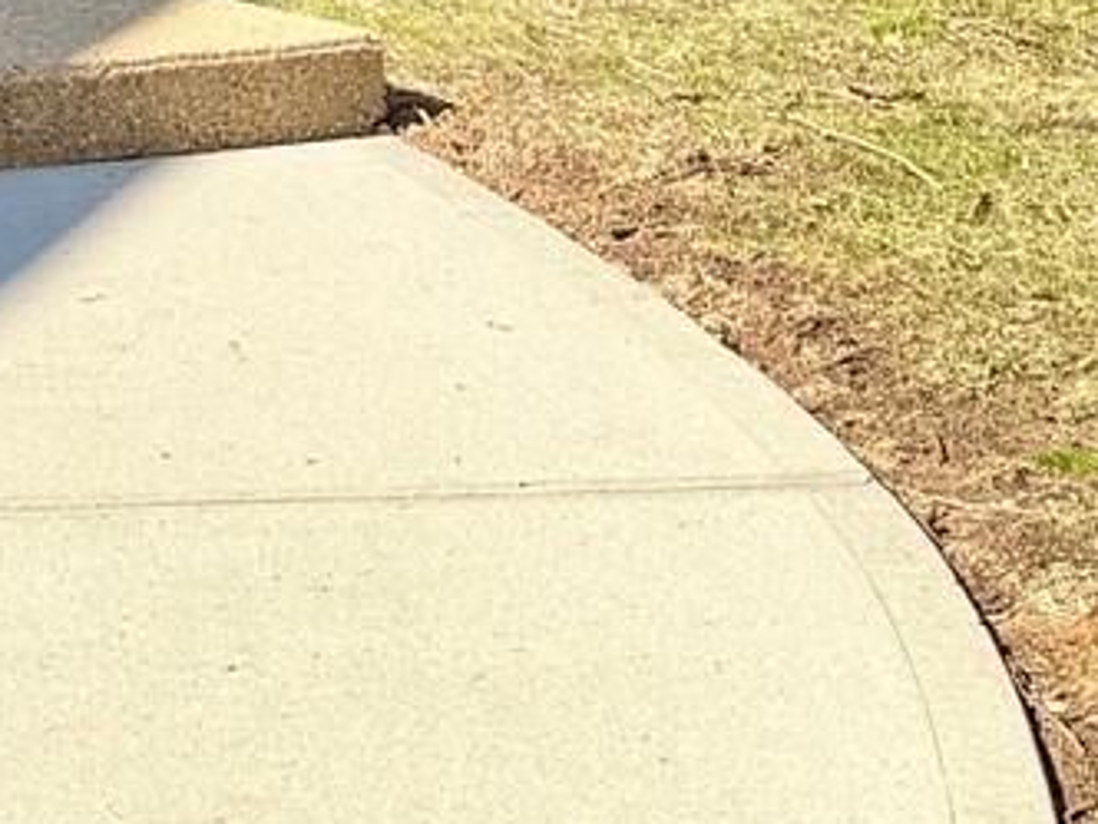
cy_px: -1254
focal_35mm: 148
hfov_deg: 13.3
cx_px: 175
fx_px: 4694
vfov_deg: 8.9
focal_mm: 6.76
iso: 80
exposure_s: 1/2299
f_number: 1.78
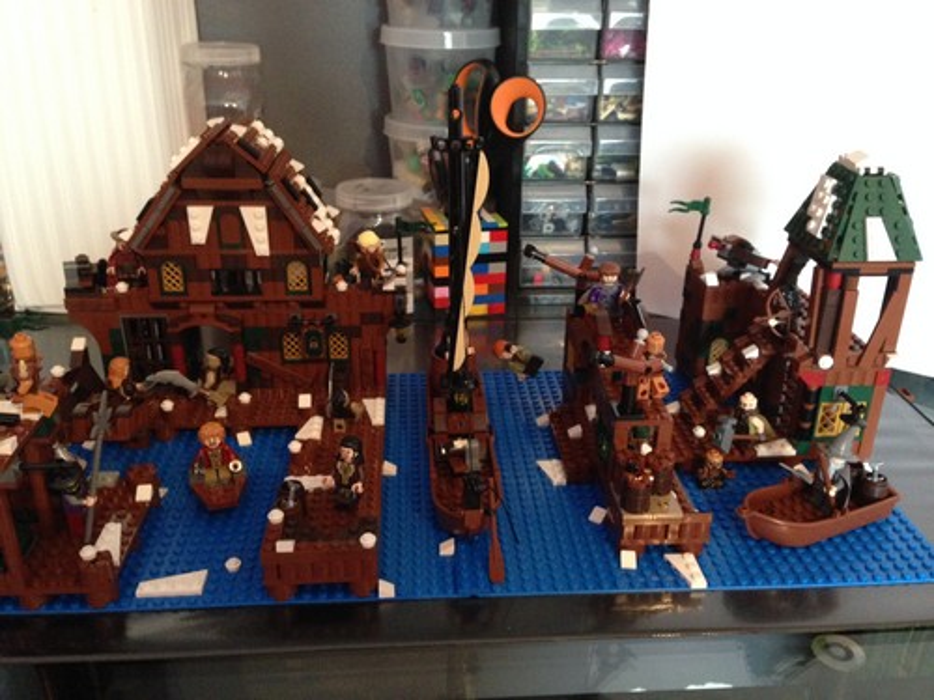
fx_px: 890
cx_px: 467
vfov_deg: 42.9
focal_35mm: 33
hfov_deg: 55.4
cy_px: 350
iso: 400
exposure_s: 1/15
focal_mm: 4.12
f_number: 2.4
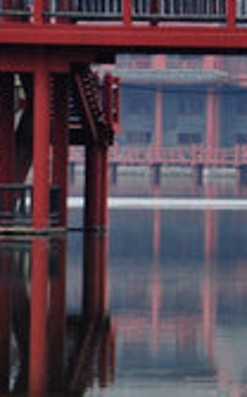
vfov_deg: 4.1
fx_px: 5529
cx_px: 537
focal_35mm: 512
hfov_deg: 2.5
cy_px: 160
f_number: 10
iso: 360
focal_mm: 70
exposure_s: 1/250
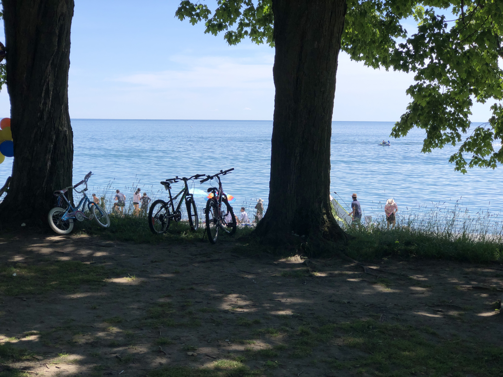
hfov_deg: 33.8
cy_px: 188
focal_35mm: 57
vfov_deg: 25.7
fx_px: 828
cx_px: 252
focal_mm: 6.6
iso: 20
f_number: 2.8
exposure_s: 1/695
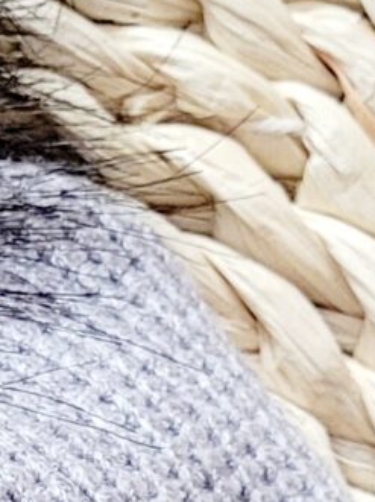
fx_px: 2922
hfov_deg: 7.2
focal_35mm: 202
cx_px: -173
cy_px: 881
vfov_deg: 9.4
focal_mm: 5.4
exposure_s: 1/100
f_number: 1.8
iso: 200
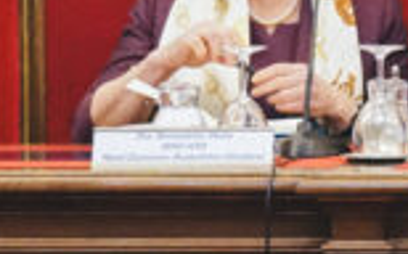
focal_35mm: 370
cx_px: 641
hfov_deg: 5.6
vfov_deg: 3.5
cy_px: 69
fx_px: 4111
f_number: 4
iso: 6400
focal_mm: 49
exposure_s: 1/125
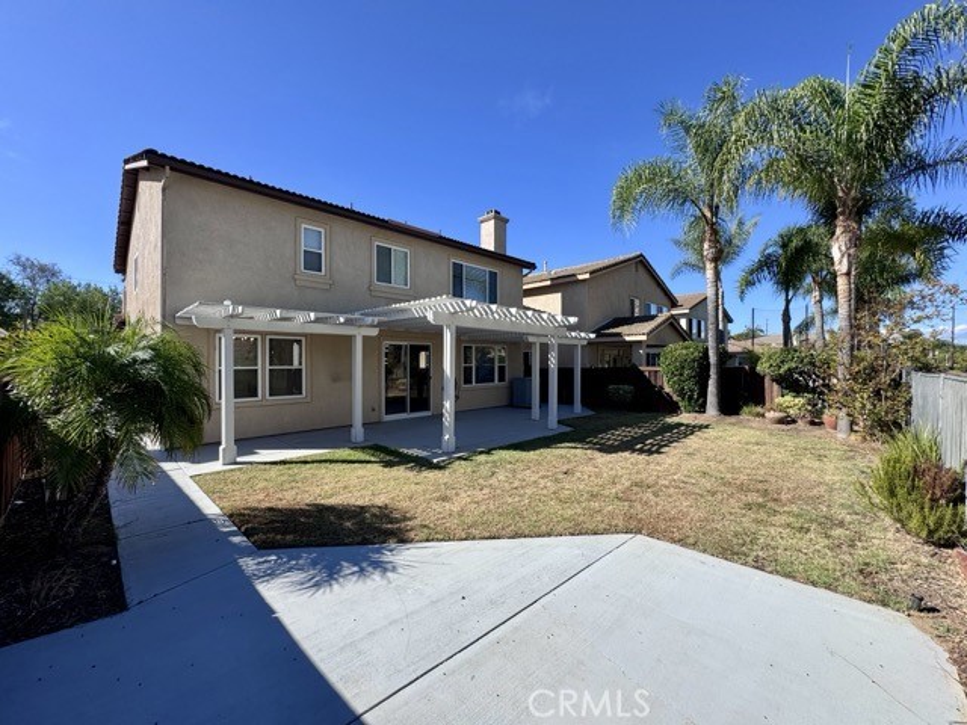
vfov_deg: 85.7
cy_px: 362
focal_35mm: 14
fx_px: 391
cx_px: 484
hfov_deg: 102.1
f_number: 2.2
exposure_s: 1/1006
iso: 40
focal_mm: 2.22
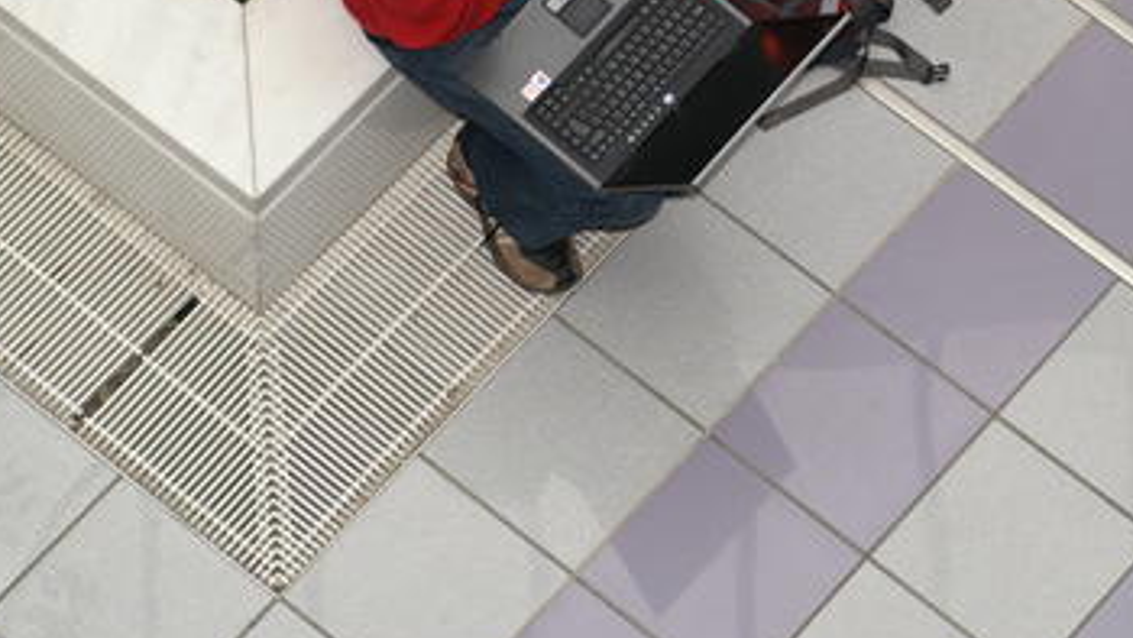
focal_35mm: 201
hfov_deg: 10.7
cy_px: -32
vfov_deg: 6.0
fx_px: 6039
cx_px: 628
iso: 200
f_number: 5.6
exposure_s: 1/60
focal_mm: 70
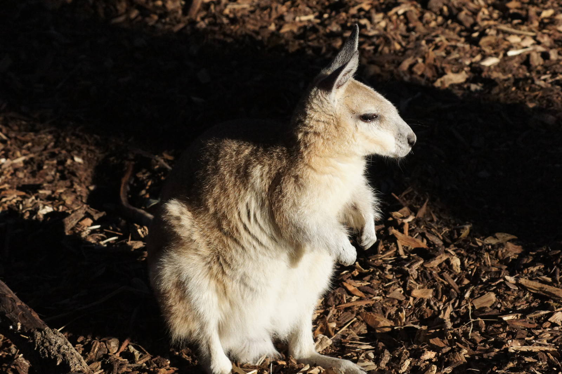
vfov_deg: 7.6
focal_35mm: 180
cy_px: 187
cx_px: 281
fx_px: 2808
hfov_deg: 11.4
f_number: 9
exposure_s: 1/1250
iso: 1600
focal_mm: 120
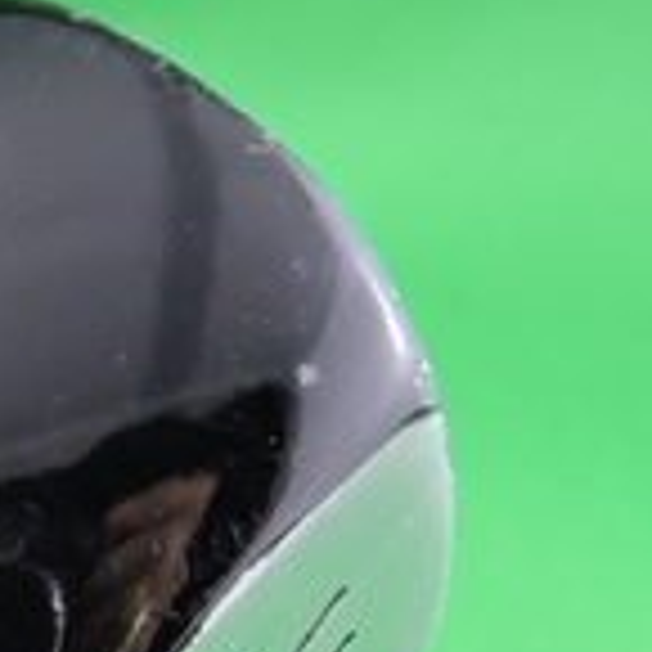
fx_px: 3324
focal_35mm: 156
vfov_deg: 10.9
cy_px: 872
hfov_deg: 10.6
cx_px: -474
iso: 280
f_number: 3.6
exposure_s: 1/30
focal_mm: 5.9
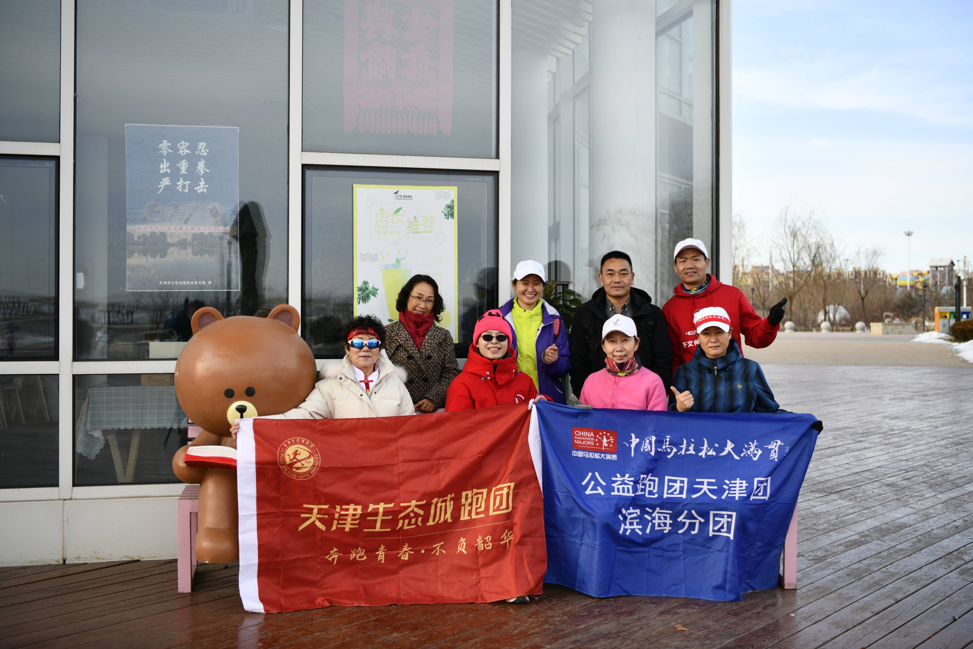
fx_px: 1081
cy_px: 324
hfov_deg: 48.5
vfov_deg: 33.4
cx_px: 486
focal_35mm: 40
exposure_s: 1/500
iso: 80
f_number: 2.8
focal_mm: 40
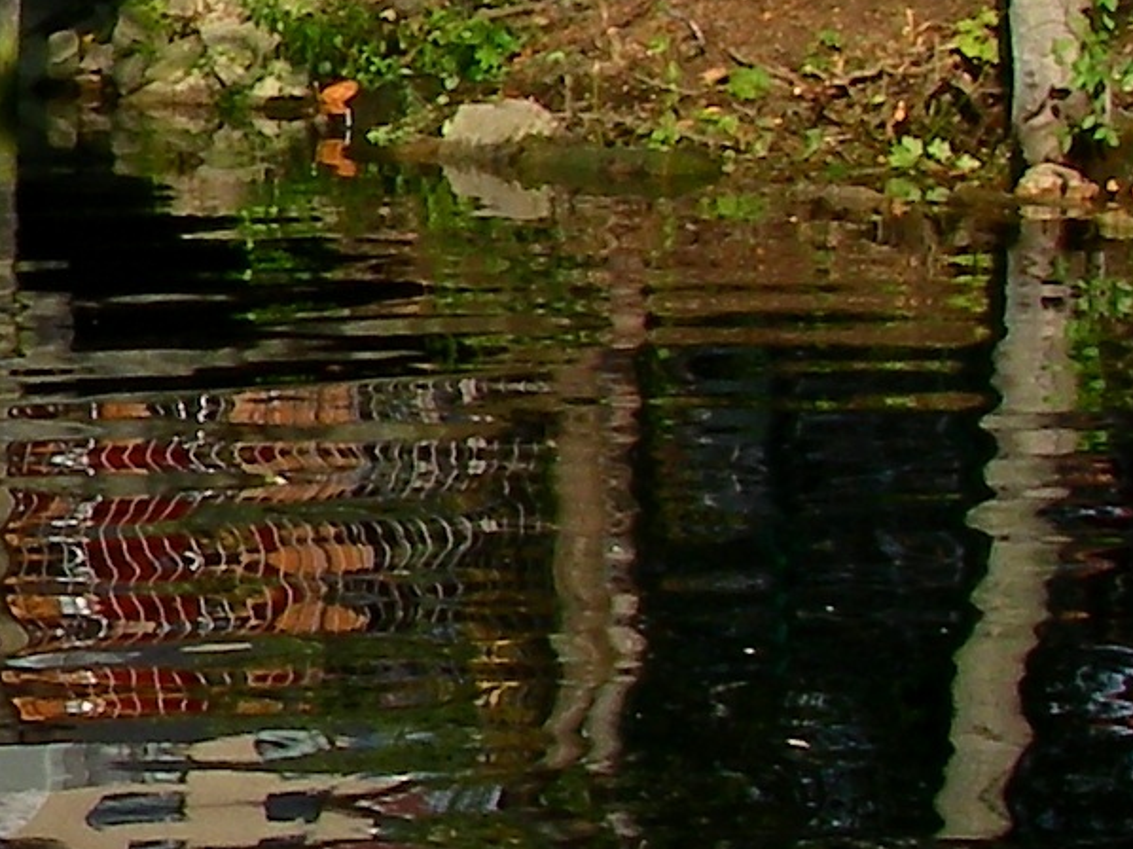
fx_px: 5856
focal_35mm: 179
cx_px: -1432
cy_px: 97
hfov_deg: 9.9
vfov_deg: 8.3
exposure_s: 1/200
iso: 64
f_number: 6.6
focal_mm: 6.3
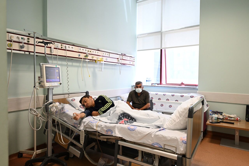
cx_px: 124
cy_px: 83
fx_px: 166
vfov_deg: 53.1
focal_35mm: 24
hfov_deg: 73.8
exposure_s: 1/160
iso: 1250
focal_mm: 24
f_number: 2.8
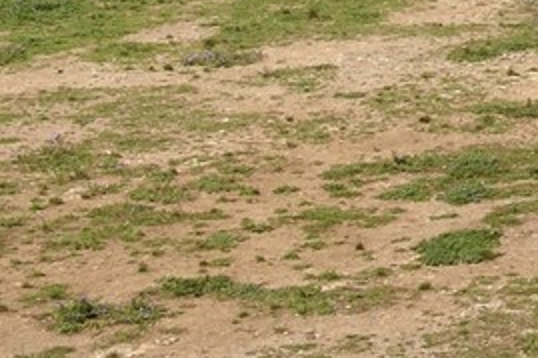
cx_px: 1216
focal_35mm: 202
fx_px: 3017
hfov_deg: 9.3
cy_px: -434
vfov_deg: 6.5
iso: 200
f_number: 14
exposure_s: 1/250
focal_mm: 34
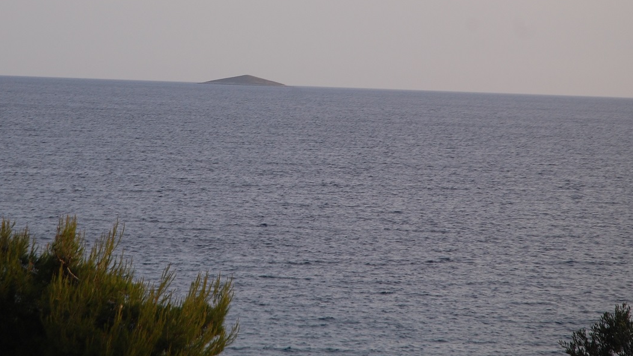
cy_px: 61
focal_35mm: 157
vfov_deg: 7.7
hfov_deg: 13.7
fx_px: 2635
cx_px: 200
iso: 250
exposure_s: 1/500
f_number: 5.6
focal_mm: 70
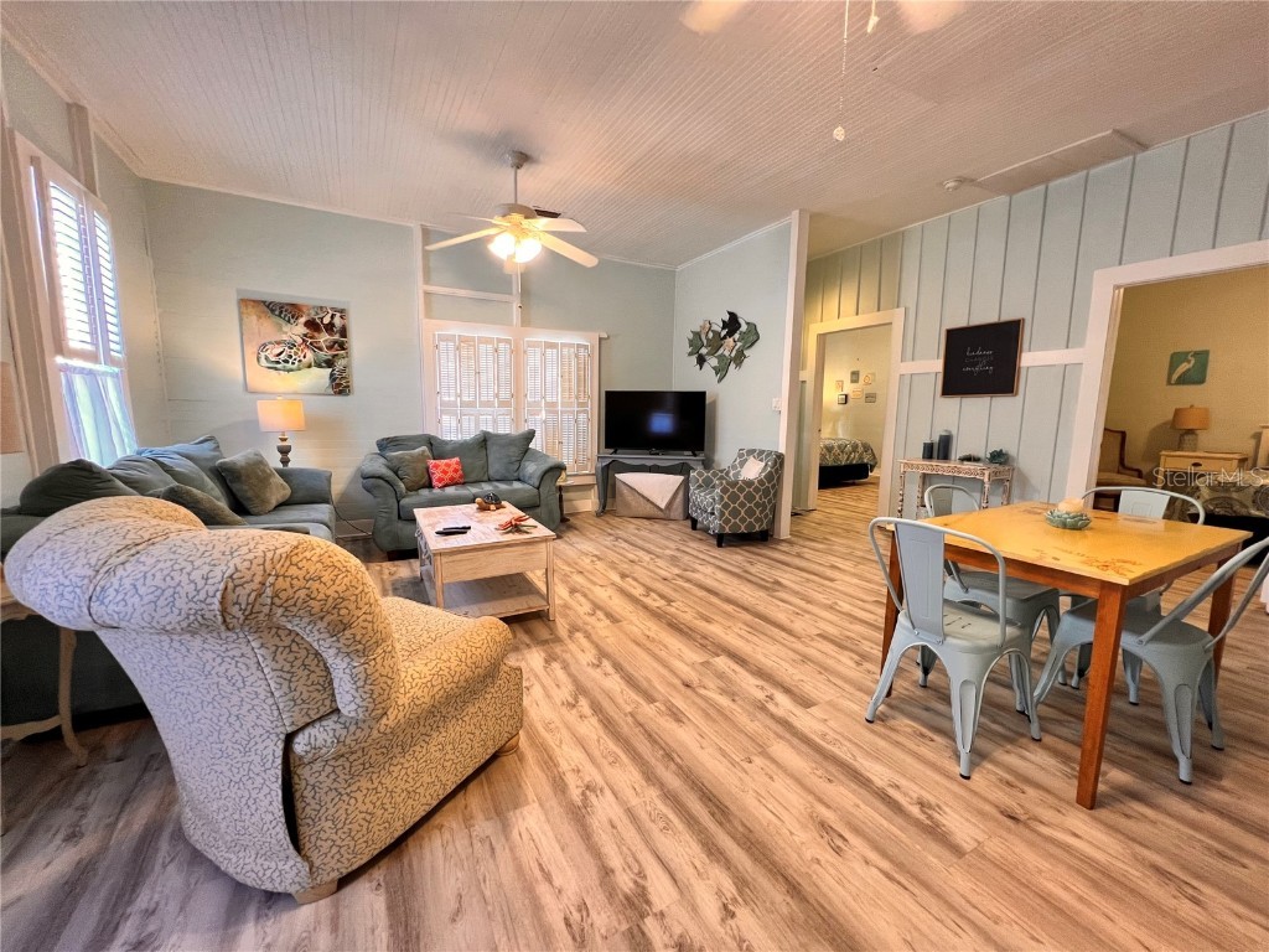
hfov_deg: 106.2
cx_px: 634
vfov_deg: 89.9
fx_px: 477
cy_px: 476
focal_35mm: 13
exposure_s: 1/60
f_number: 1.8
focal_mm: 1.57
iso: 160
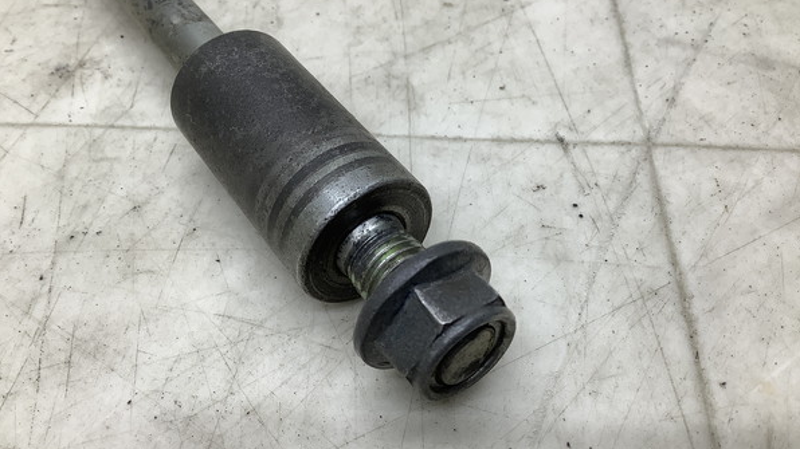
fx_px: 721
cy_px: 240
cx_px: 400
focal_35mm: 34
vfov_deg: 34.6
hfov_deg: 58.0
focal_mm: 3.3
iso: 50
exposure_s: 1/60
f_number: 2.4
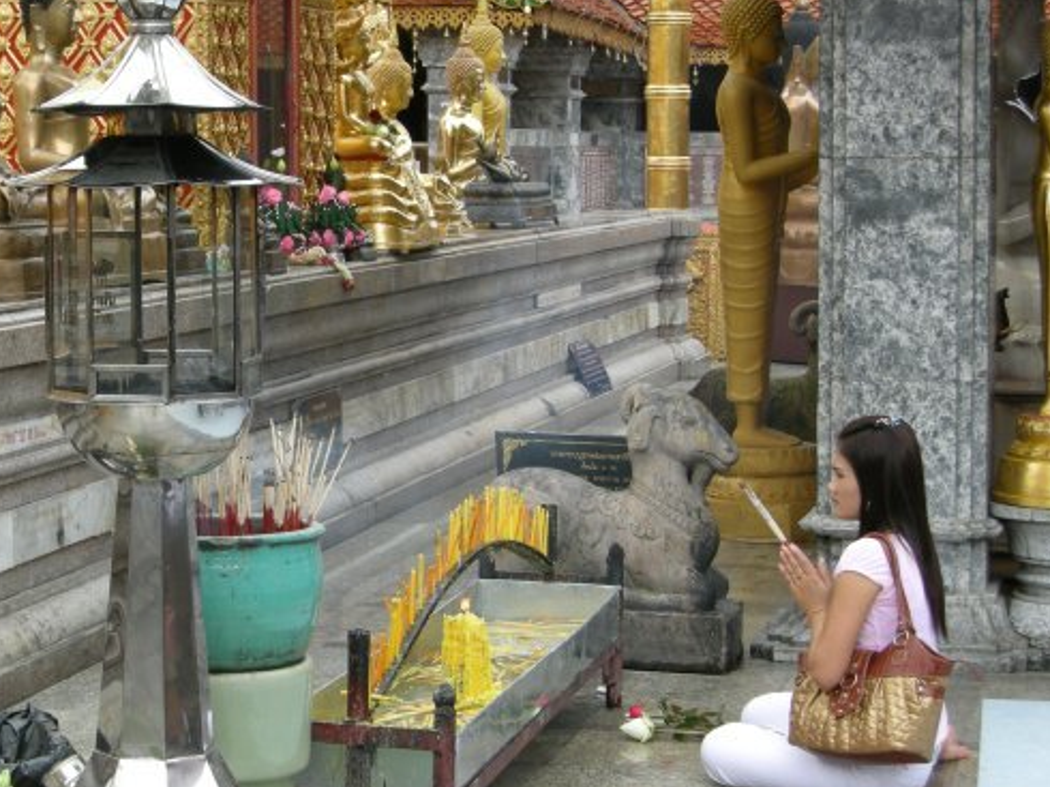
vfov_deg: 15.1
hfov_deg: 20.0
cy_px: 416
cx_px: 411
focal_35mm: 98
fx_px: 2971
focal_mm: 15.7
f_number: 5.4
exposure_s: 1/150
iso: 64
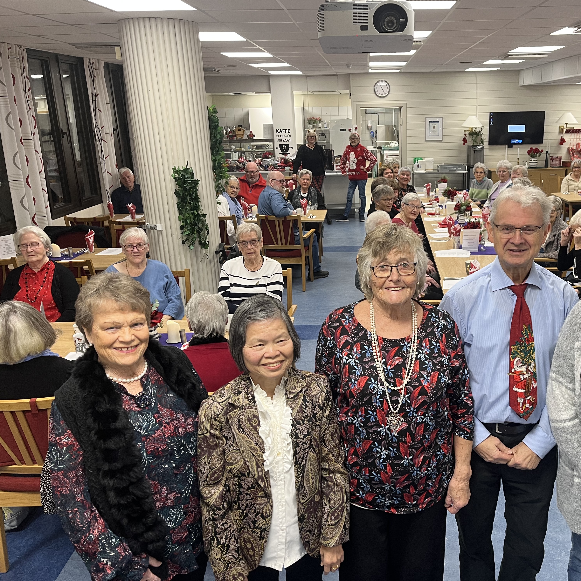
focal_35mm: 31
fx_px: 589
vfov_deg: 52.5
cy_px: 291
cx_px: 383
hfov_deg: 51.6
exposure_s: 1/50
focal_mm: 5.1
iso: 100
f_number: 1.6
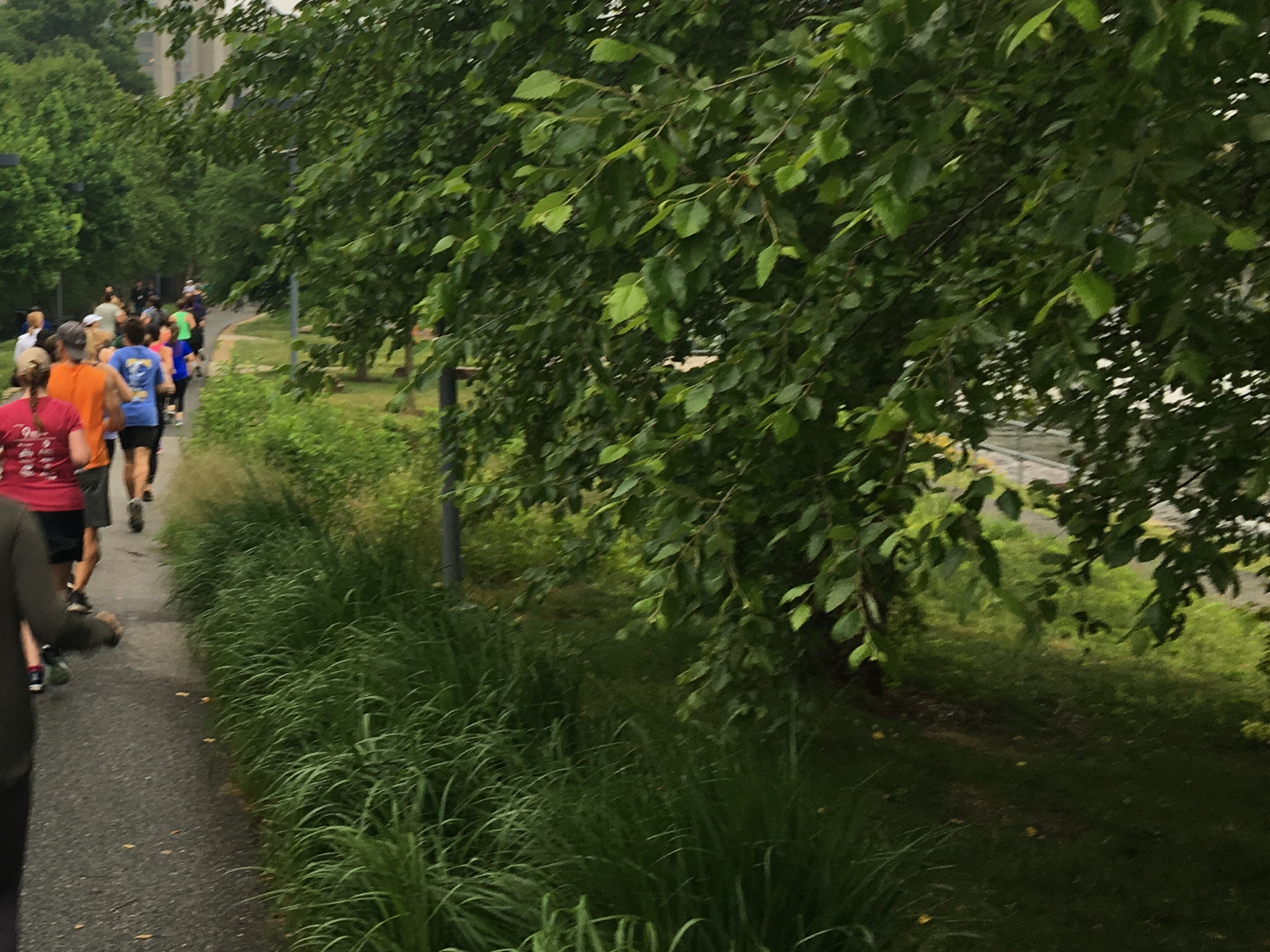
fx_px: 2092
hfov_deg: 32.1
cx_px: 123
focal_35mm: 57
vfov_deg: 25.3
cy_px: 215
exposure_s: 1/60
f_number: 2.2
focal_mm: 4.15
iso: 25
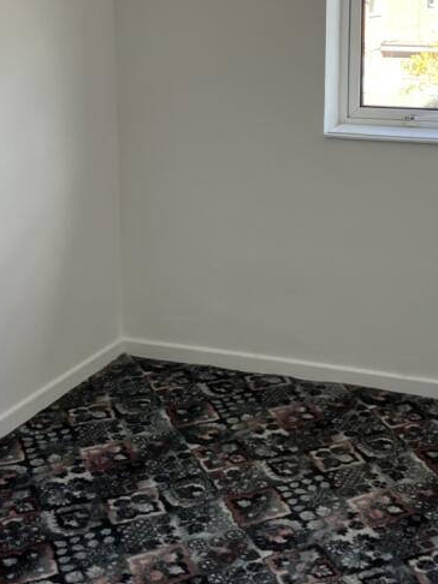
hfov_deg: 24.6
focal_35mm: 59
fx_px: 996
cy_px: 190
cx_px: 304
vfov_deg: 32.4
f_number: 1.8
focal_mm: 3.99
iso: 40
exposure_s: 1/121
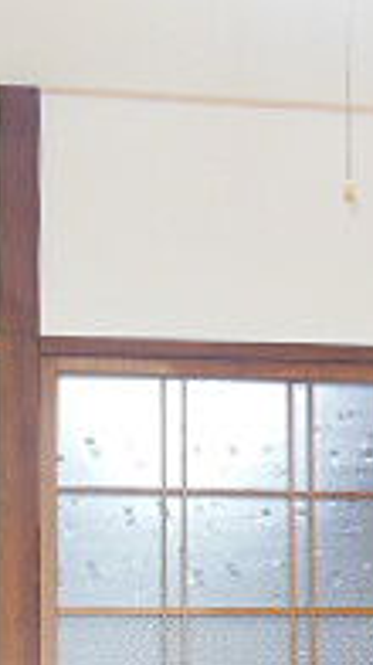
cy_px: 696
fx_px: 1568
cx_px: 420
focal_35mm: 89
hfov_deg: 13.3
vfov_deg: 22.8
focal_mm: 4.5
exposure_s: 1/25
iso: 250
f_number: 3.2
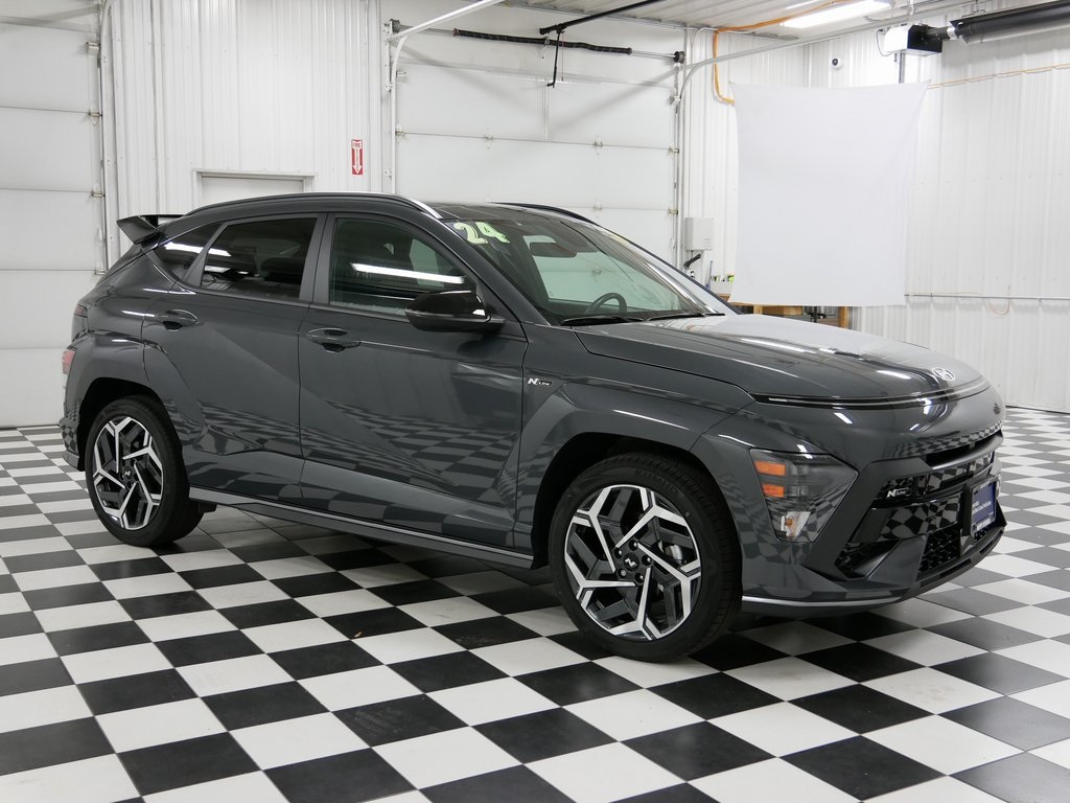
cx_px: 535
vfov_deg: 36.0
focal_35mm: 40
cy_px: 402
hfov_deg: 46.8
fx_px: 1236
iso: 640
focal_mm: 20
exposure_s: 1/60
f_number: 4.1
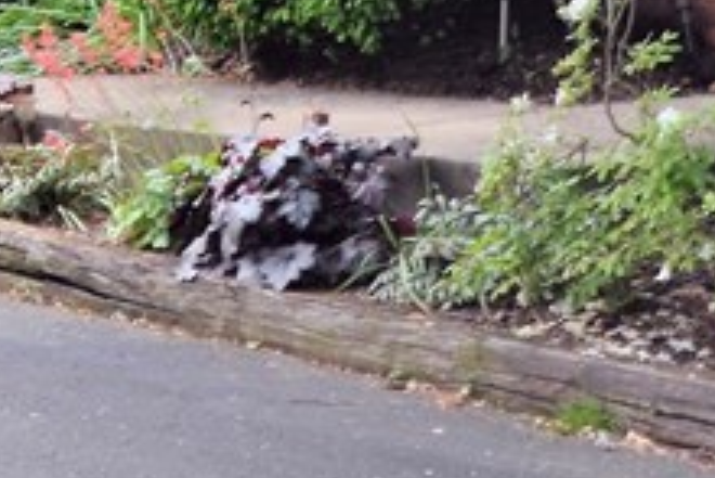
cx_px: 23
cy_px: -563
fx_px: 3090
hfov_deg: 13.1
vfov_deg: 8.3
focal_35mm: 155
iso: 100
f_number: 4.5
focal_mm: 21
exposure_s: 1/125
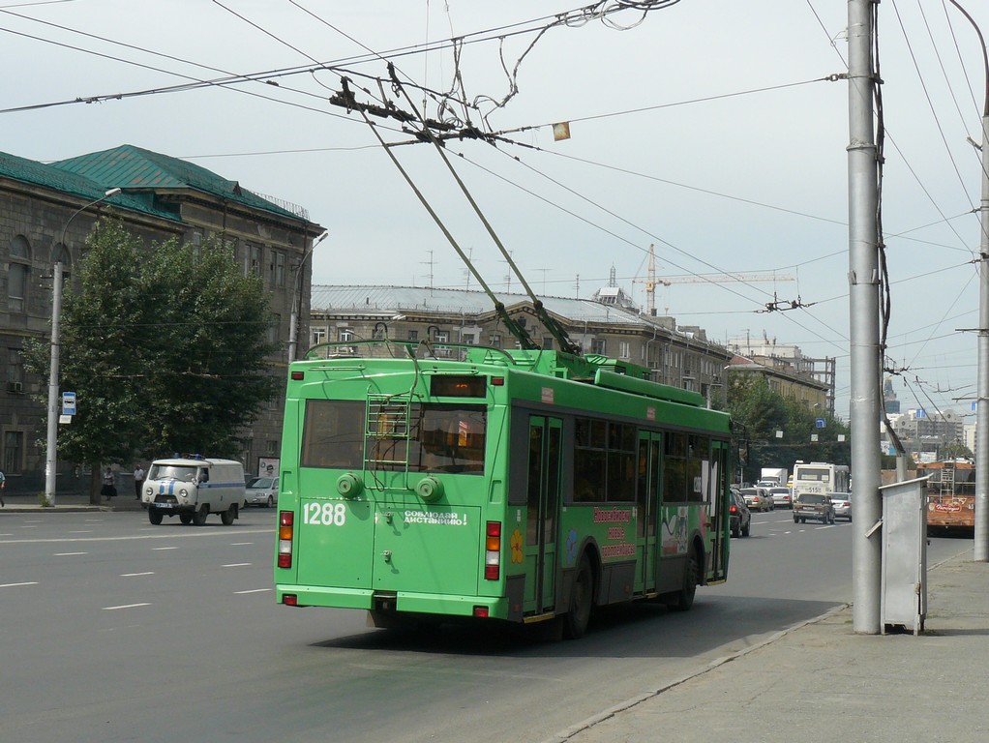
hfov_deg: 33.2
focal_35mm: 58
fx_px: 1658
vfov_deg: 25.3
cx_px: 494
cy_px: 372
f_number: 5.6
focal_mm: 9.6
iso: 100
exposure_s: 1/400
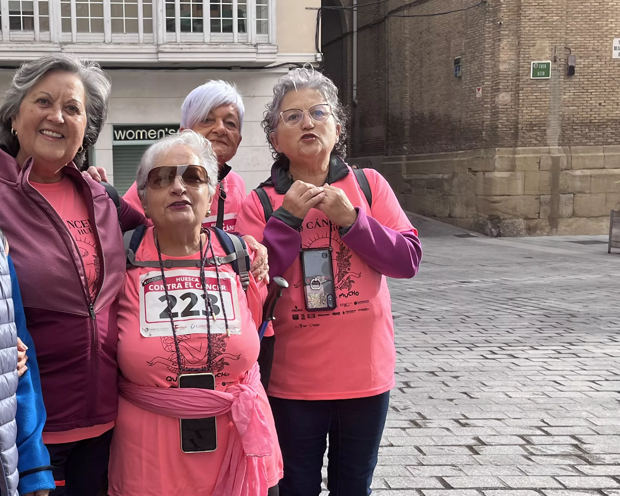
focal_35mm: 49
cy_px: 292
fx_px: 899
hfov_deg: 36.9
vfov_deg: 30.8
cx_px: 138
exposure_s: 1/592
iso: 50
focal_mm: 5.1
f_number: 1.6
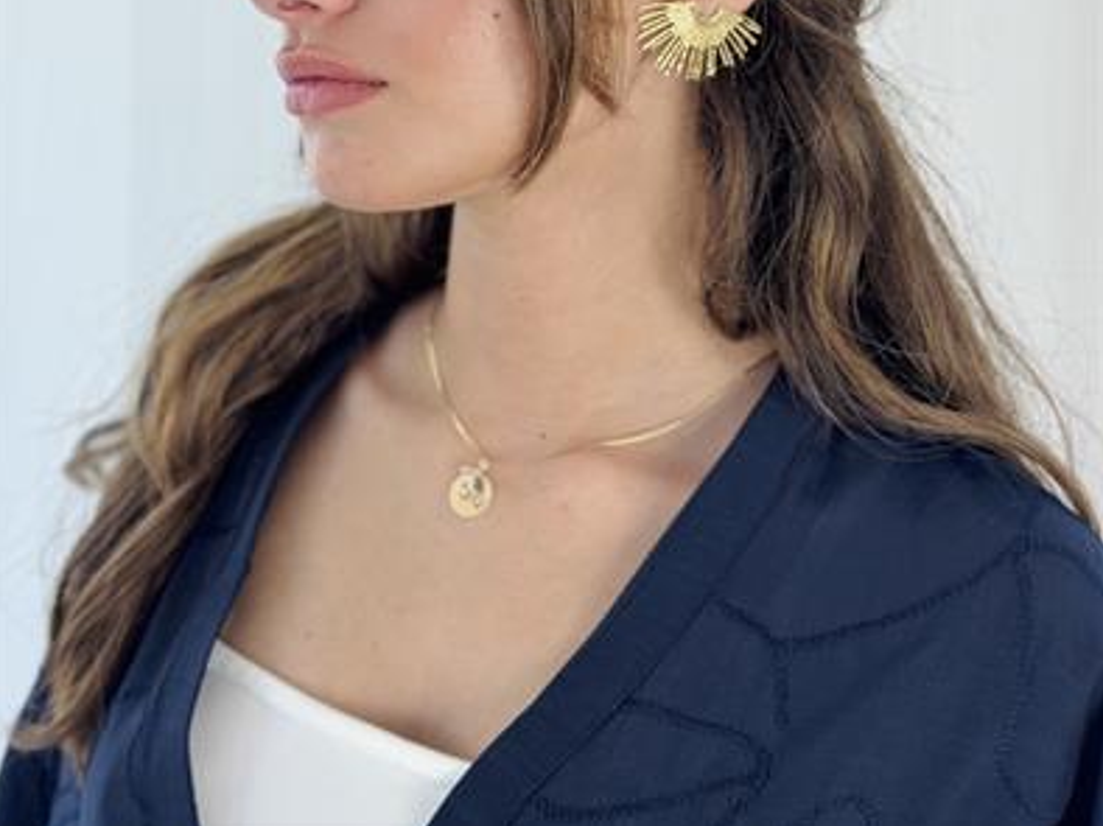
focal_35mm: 65
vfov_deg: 22.1
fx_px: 2070
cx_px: 546
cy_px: 88
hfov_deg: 29.8
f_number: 1.78
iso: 100
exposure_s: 1/100
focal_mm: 6.76
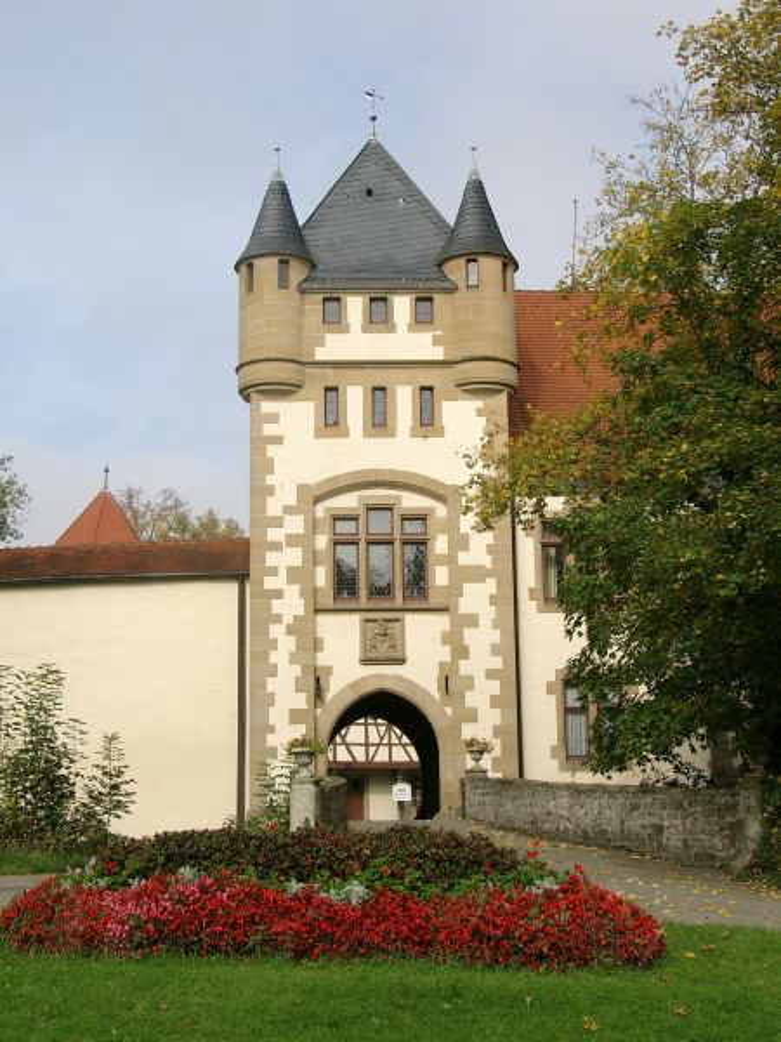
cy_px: 521
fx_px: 1504
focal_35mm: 50
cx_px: 390
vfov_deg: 38.2
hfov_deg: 29.1
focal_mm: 10.4
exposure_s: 1/749
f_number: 4
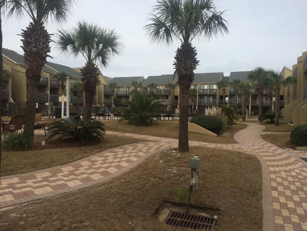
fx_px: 257
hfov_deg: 61.7
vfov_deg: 48.2
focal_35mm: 29
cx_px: 154
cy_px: 116
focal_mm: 4.15
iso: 32
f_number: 2.2
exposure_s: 1/2053
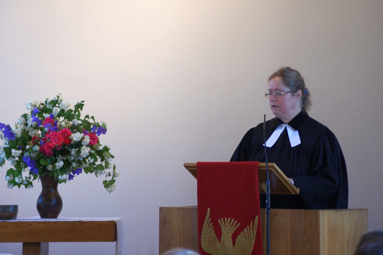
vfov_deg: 8.1
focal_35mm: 170
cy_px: 112
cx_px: 183
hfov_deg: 12.1
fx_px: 1807
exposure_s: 1/25
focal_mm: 100
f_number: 4
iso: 400
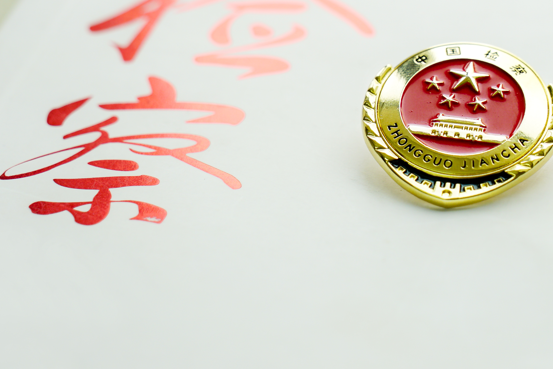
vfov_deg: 3.6
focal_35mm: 378
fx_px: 5810
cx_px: 329
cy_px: 84
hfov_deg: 5.4
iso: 200
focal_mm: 240
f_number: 7.1
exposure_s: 1/60
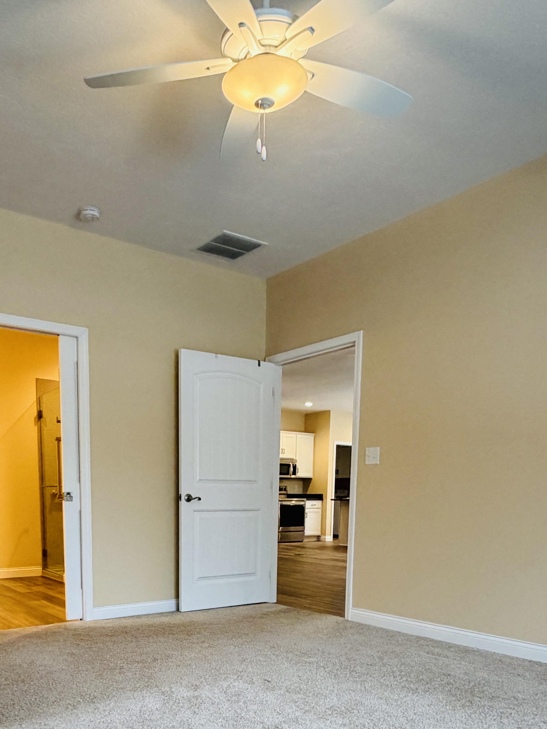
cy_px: 587
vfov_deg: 57.0
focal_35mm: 29
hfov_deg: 47.7
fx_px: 611
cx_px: 199
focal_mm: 2.22
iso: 200
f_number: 2.2
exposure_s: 1/60
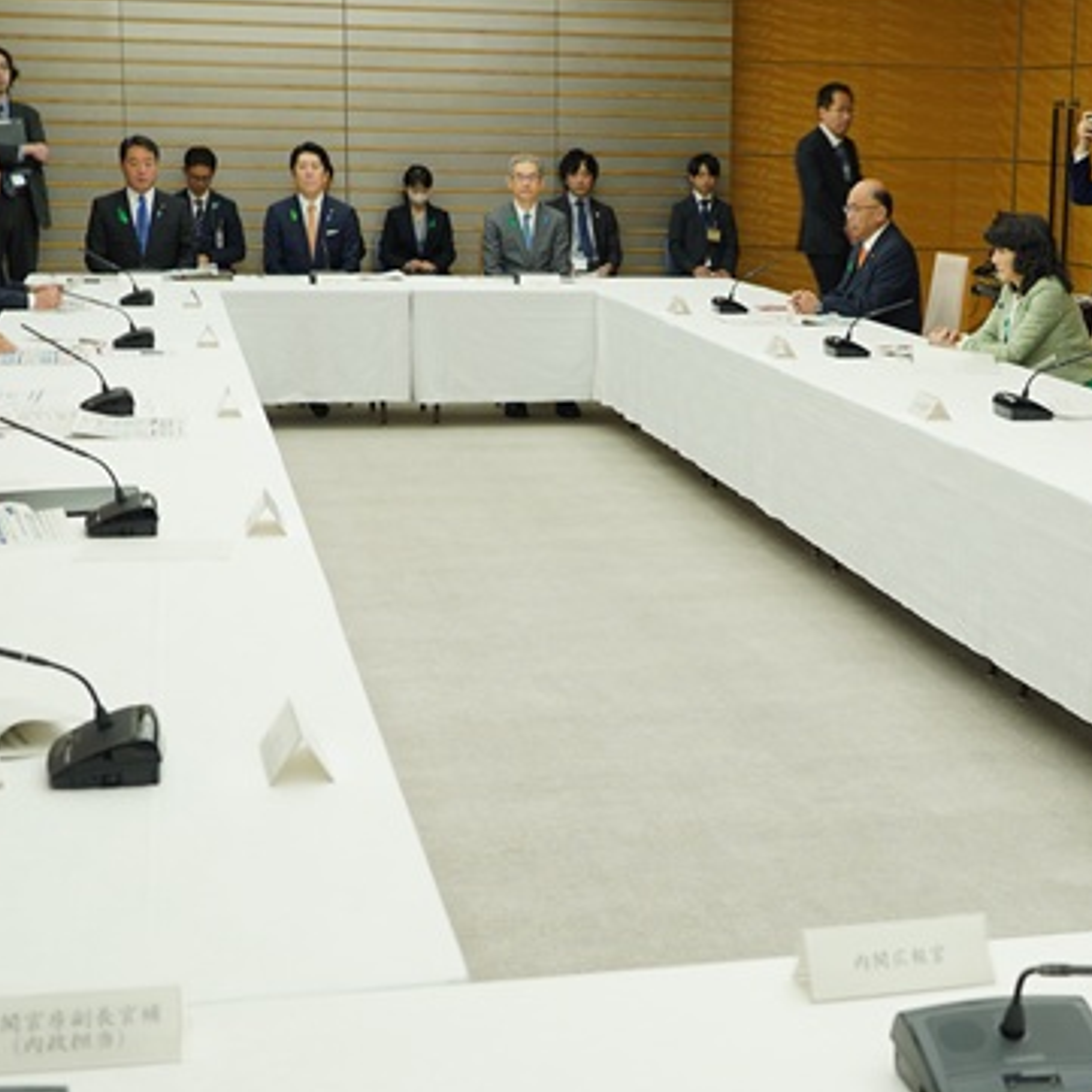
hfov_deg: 27.8
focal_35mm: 61
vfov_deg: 28.1
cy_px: 593
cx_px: 799
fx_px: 2177
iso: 125
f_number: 4
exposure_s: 1/30
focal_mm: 27
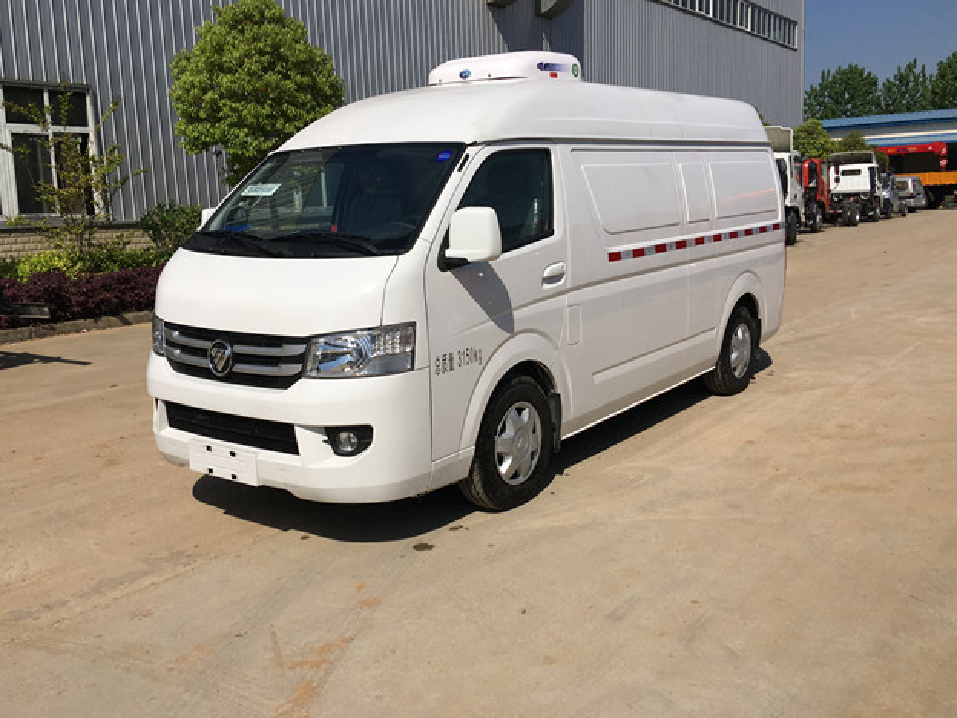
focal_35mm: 33
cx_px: 462
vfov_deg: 42.9
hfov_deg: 55.3
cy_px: 338
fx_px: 912
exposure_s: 1/4525
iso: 25
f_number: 2.2
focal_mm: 4.15
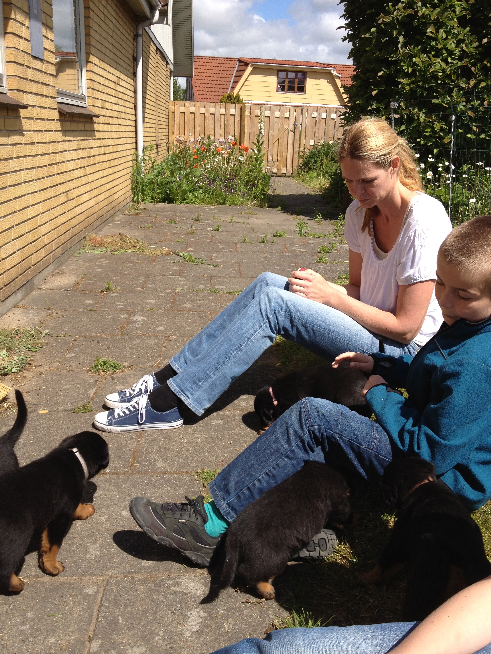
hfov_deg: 40.7
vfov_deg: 52.6
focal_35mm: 35
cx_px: 246
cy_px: 327
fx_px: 662
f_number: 2.4
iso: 64
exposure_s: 1/1493
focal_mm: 4.28
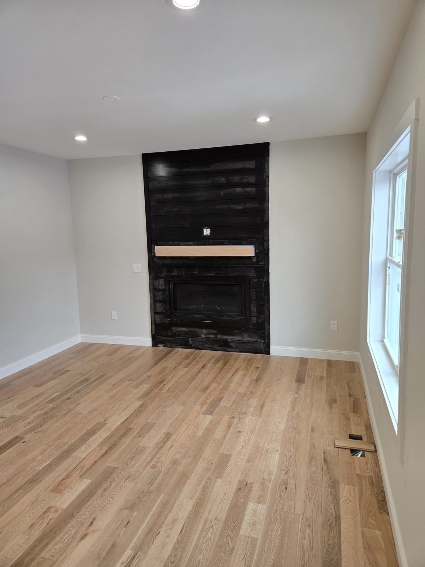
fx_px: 377
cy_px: 284
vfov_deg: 73.9
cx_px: 212
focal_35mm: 23
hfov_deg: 58.9
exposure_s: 1/120
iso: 80
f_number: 1.8
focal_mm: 5.4
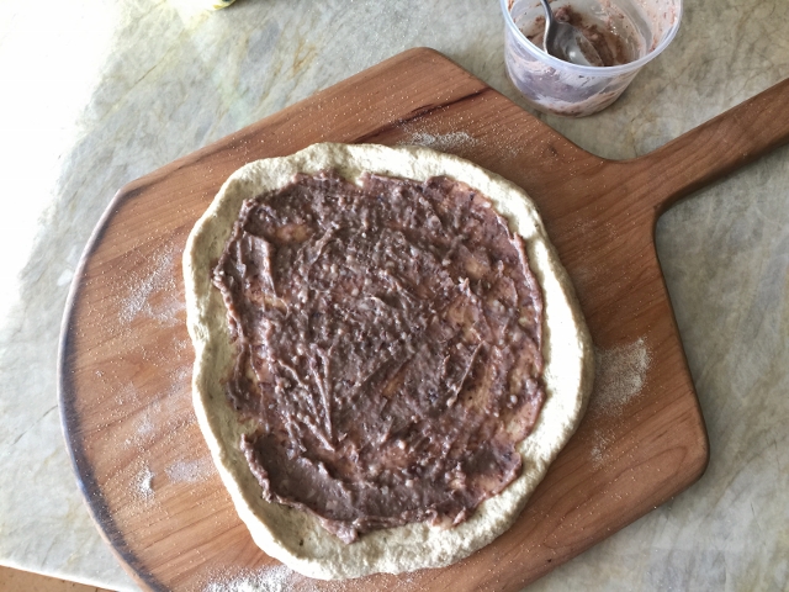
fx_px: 661
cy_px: 296
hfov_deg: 61.7
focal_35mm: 29
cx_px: 394
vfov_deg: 48.2
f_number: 2.2
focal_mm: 4.15
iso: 40
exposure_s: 1/30
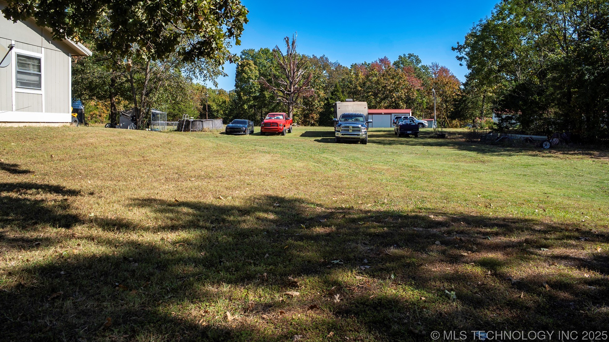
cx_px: 296
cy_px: 138
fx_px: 420
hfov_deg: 71.9
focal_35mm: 26
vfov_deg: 44.2
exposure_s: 1/320
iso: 100
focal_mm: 16
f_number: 5.6
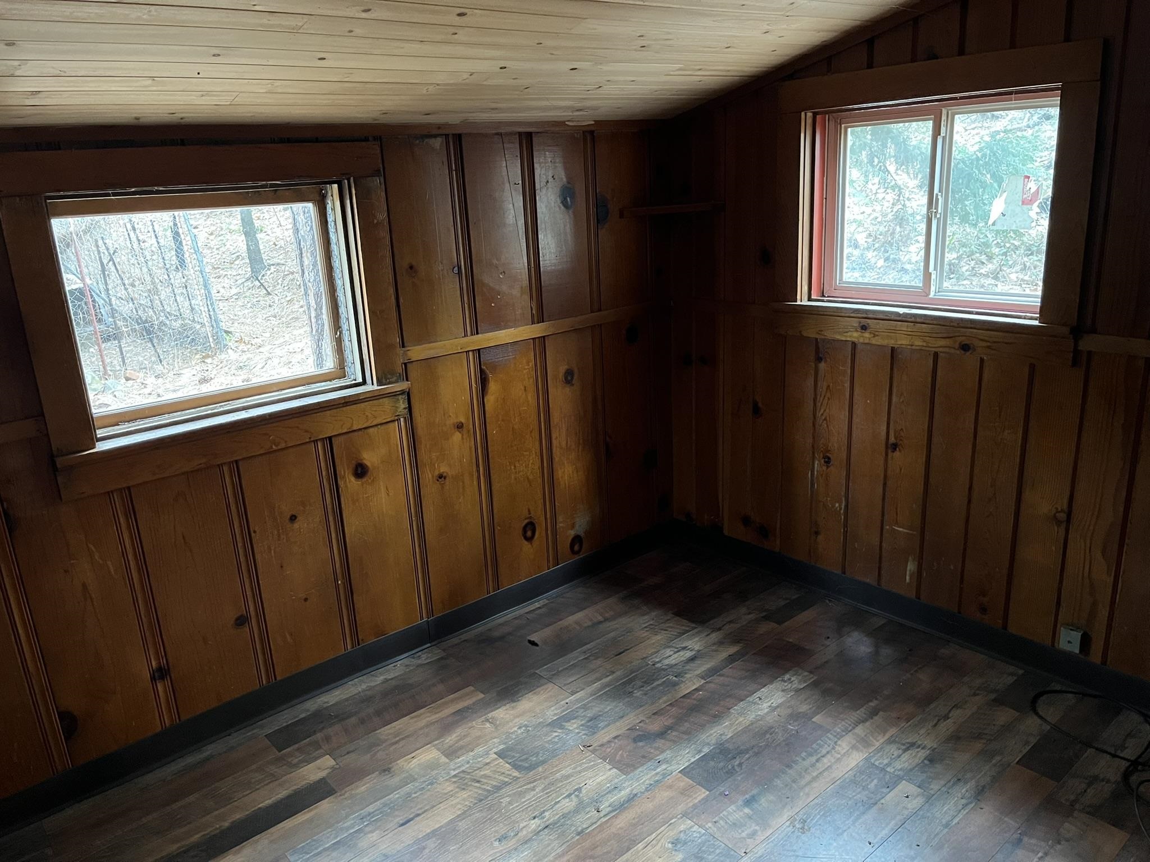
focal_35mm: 26
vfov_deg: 53.1
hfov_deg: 67.3
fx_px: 864
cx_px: 575
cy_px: 431
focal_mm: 5.1
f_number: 1.6
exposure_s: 1/30
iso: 640
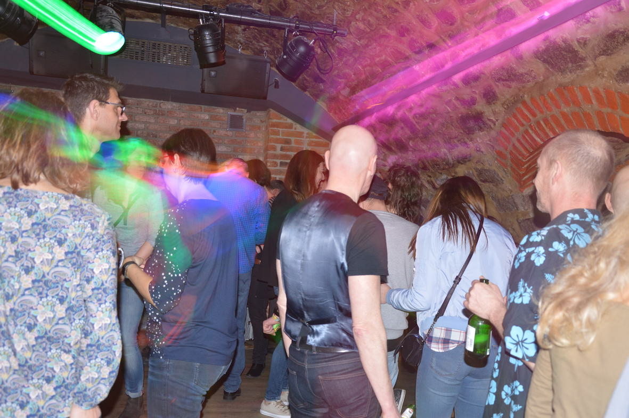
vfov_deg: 35.4
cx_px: 314
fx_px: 655
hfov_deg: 51.3
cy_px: 209
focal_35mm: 38
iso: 400
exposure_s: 1
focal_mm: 25
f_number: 4
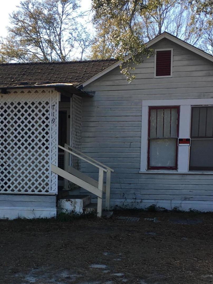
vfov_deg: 35.0
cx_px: 71
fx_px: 443
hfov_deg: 26.9
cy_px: 200
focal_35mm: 54
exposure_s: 1/506
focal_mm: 4.15
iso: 25
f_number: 2.2
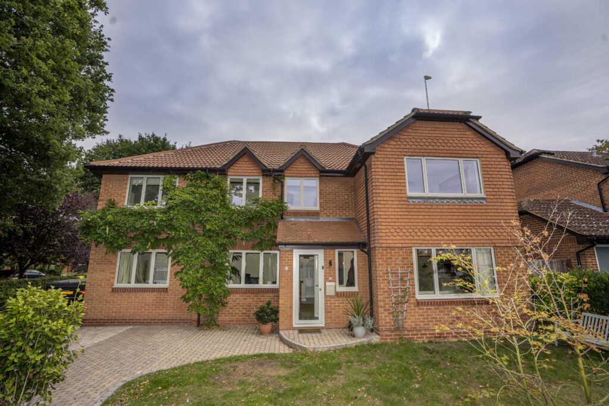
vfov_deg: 73.8
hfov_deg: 96.7
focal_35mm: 16
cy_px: 203
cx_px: 304
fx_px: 271
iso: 100
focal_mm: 16
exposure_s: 1/250
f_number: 6.3
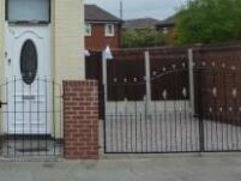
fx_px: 585
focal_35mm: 84
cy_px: -27
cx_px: 34
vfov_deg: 16.9
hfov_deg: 22.8
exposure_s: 1/500
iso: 125
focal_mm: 5.2
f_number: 3.3
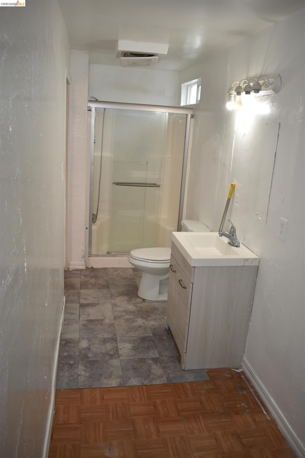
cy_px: 229
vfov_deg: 67.4
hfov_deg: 47.9
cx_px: 152
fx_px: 343
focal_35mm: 27
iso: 180
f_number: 3.5
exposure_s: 1/60
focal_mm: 18
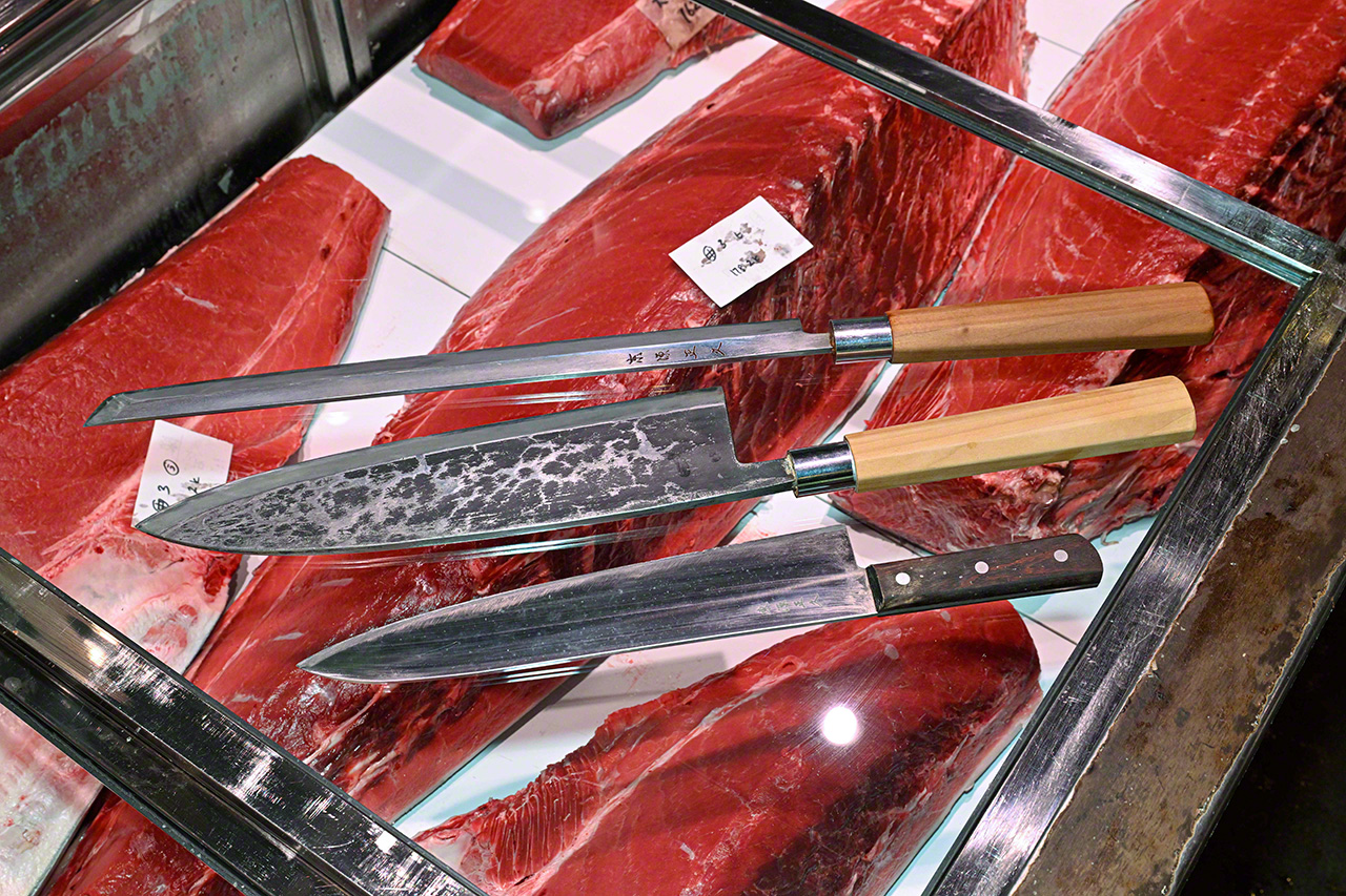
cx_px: 673
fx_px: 1607
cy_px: 448
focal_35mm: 43
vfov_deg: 31.2
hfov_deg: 45.4
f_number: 9
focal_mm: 43
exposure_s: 1/80
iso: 640
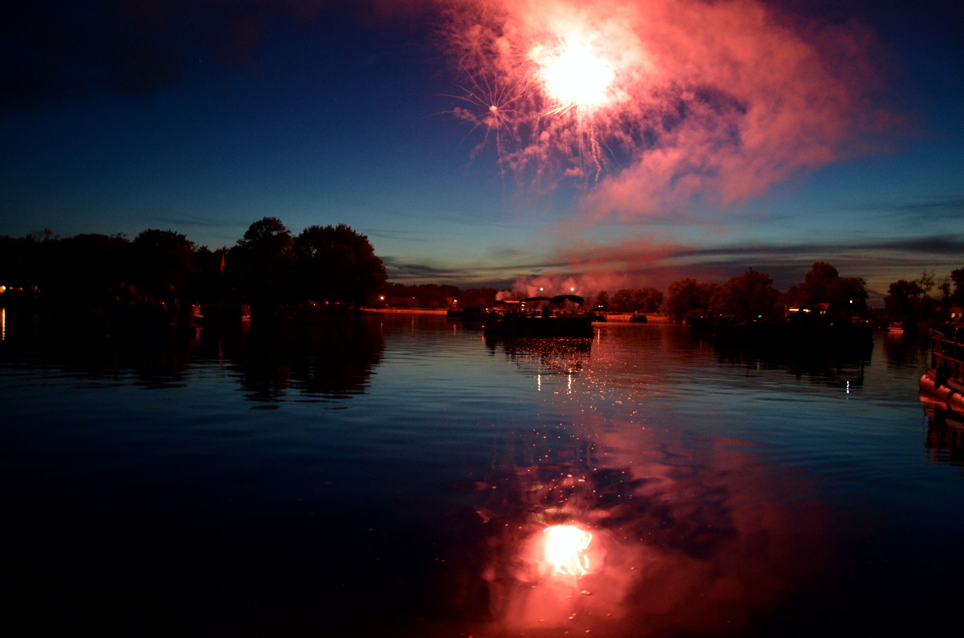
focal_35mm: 27
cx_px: 482
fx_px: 721
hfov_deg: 67.5
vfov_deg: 47.7
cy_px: 319
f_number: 3.5
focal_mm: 18
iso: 1600
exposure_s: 1/5
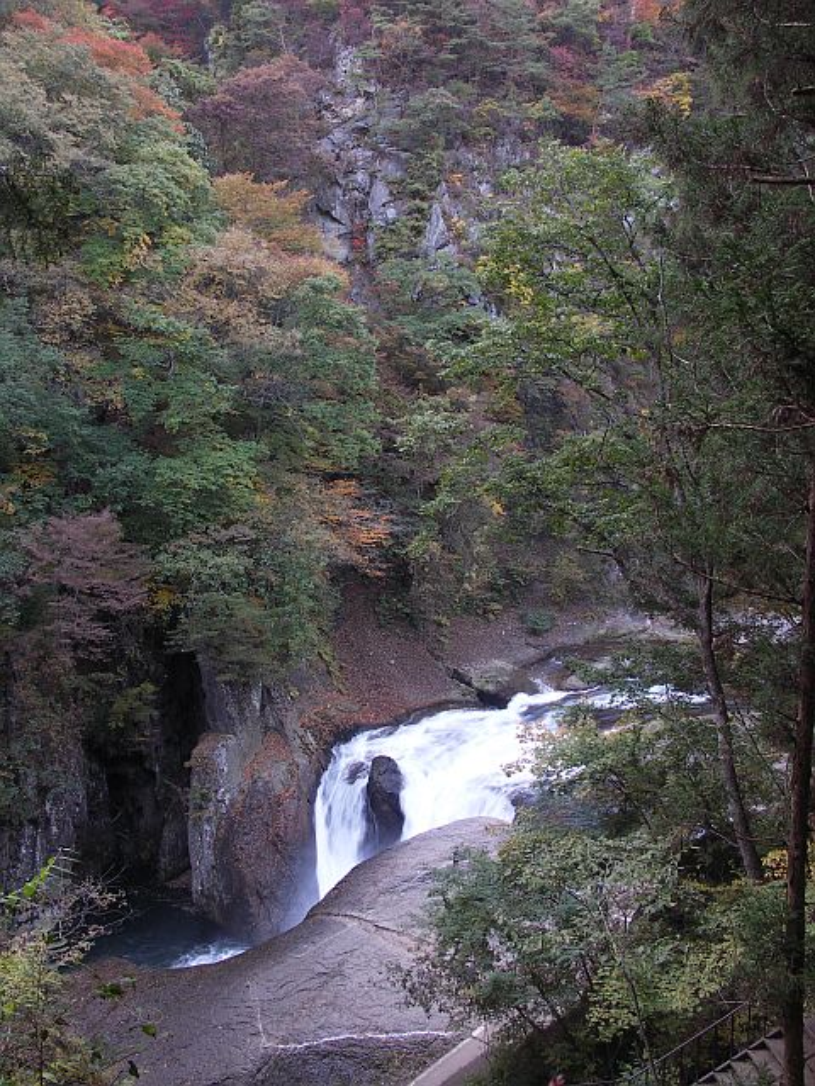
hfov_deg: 49.7
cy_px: 543
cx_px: 408
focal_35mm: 28
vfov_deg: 63.4
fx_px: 879
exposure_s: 1/13
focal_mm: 7.2
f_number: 5.6
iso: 100
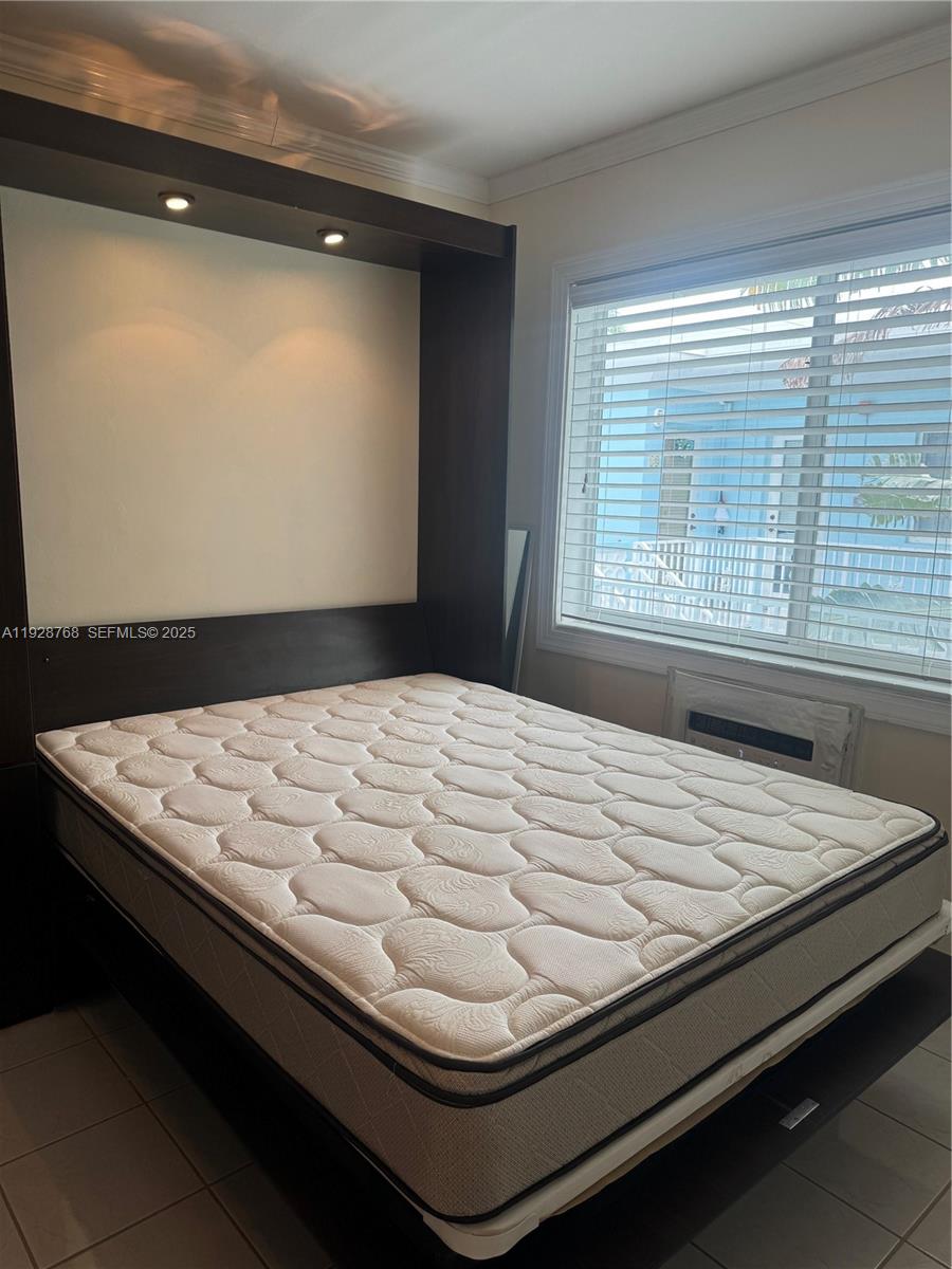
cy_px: 634
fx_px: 880
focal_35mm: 24
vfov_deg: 71.6
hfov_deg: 56.8
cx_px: 476
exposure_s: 1/129
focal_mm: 6.76
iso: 50
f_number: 1.78
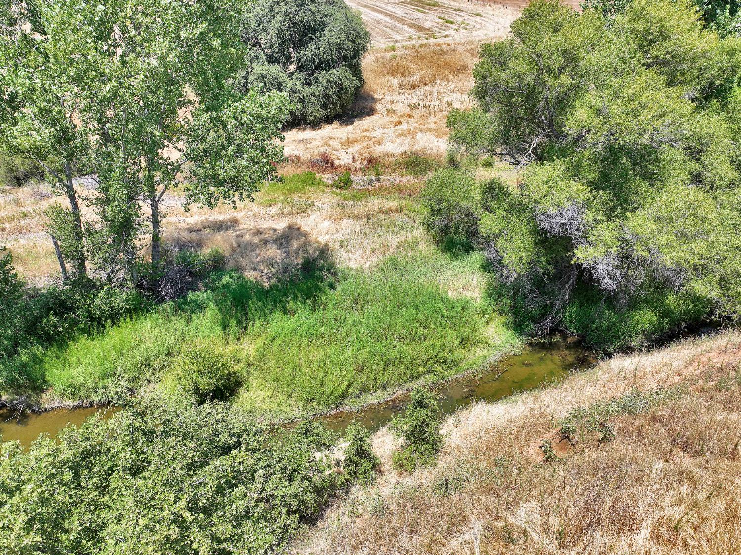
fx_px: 513
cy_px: 278
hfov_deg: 71.6
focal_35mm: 24
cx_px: 370
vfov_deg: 56.8
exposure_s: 1/1250
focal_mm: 12.29
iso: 100
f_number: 2.8
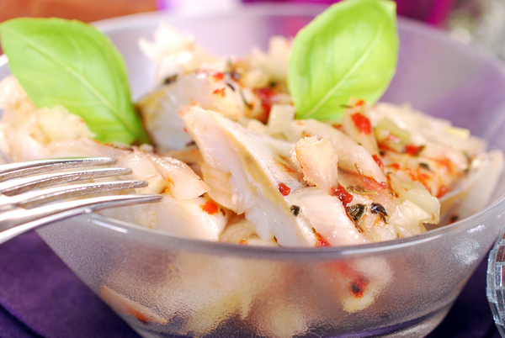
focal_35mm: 60
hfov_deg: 33.4
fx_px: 843
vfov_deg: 22.7
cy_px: 169
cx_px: 252
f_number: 6.3
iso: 125
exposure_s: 1/160
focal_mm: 40
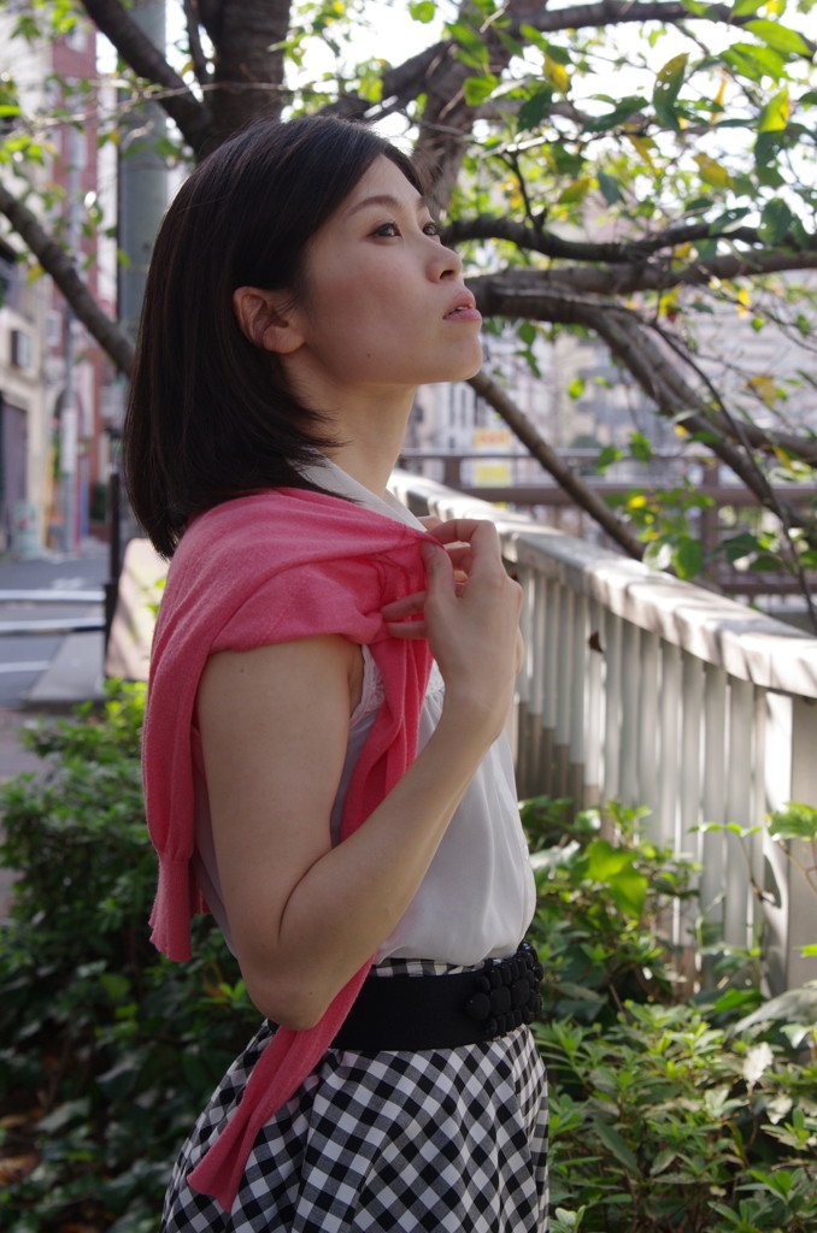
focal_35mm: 64
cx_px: 408
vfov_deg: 31.5
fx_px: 2189
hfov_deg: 21.1
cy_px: 616
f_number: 5.6
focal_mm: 43
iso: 400
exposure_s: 1/250
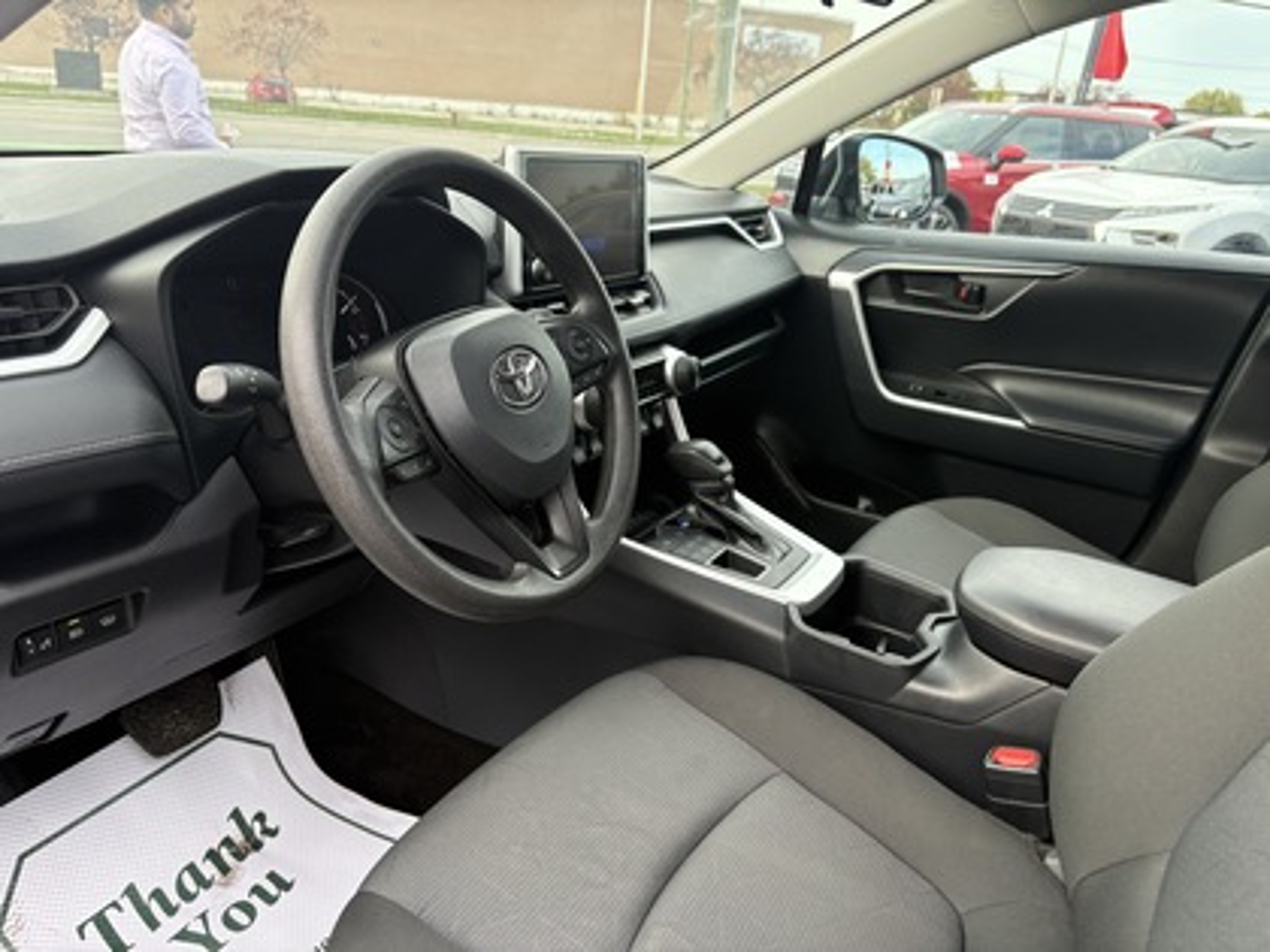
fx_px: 954
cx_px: 635
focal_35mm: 26
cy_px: 476
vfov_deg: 53.1
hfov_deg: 67.3
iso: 80
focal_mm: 5.96
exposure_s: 1/228
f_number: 1.6
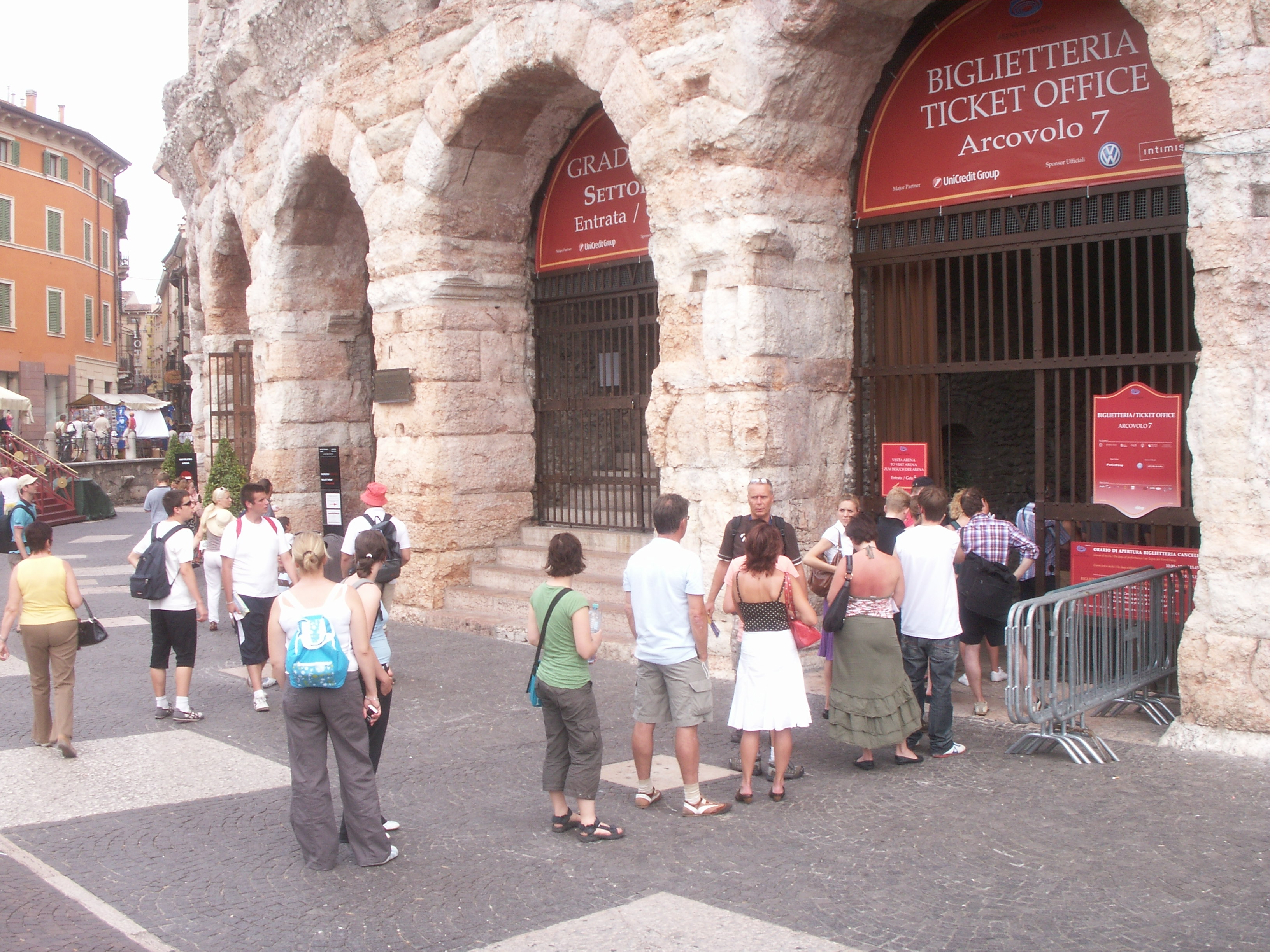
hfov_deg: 50.1
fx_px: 1357
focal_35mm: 37
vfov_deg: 38.7
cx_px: 635
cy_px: 476
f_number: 7.1
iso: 50
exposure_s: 1/50
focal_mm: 7.7
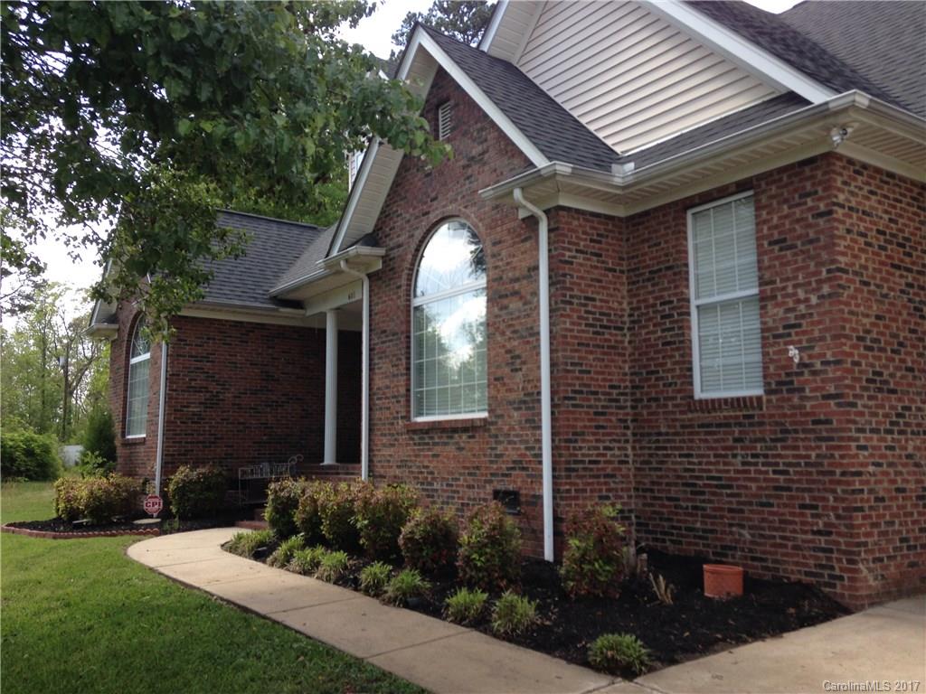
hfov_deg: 55.4
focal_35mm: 33
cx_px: 463
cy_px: 347
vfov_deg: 42.9
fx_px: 883
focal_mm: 4.12
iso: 50
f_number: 2.4
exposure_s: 1/374
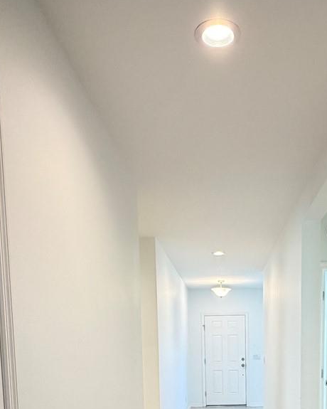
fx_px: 460
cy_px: 395
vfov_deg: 42.4
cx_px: 222
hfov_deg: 38.6
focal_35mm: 38
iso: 200
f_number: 2.2
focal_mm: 2.22
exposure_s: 1/60
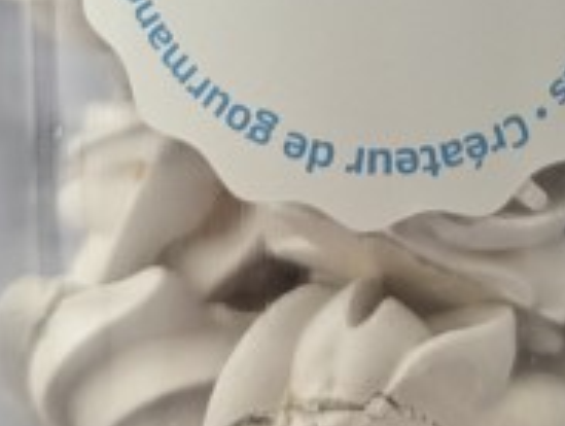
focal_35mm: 87
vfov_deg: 16.1
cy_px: -130
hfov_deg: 22.4
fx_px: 1423
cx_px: 364
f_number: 1.85
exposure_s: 1/49.8
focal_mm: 6.81
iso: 779
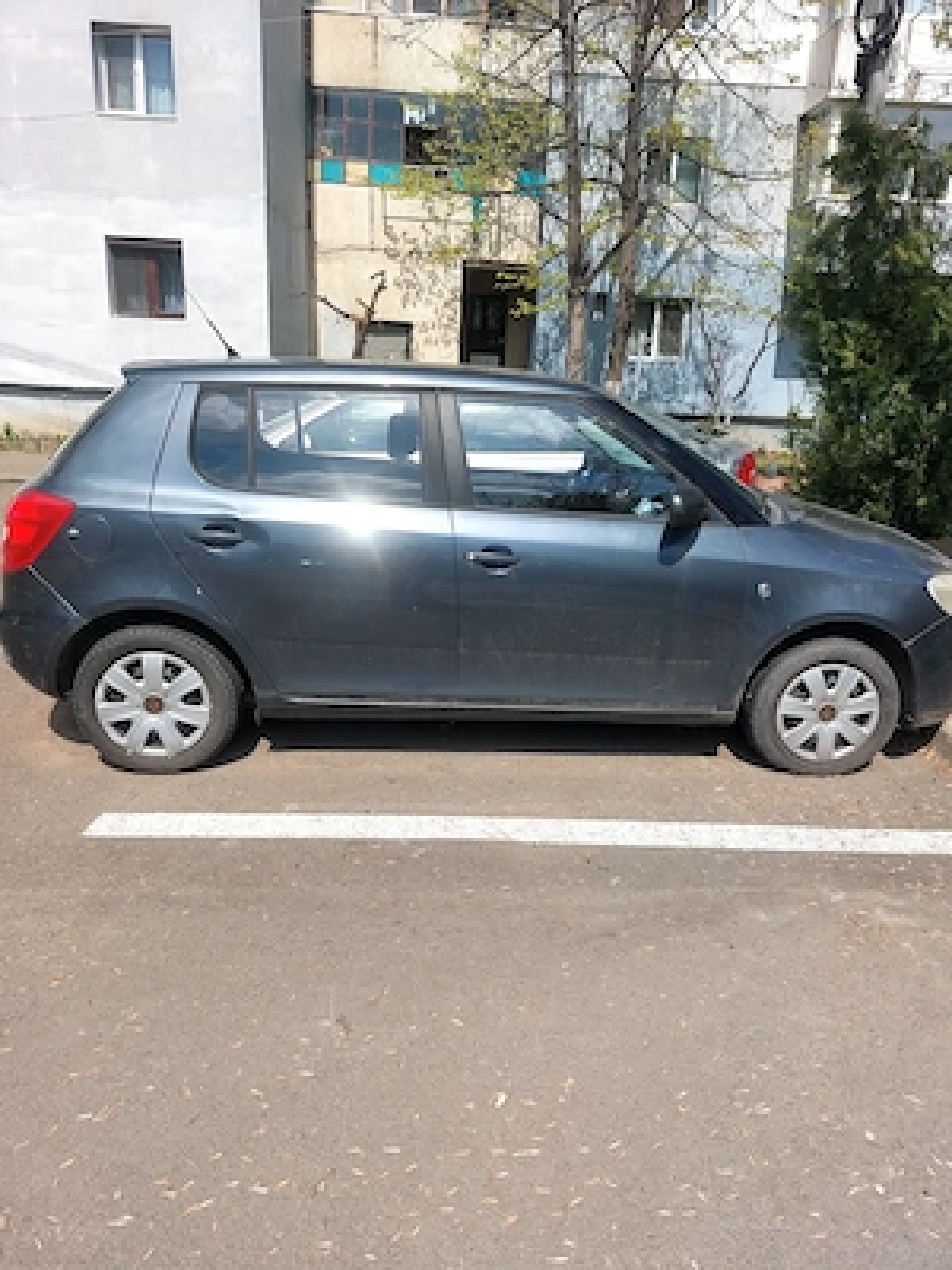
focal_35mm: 24
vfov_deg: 71.6
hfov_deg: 56.8
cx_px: 476
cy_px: 635
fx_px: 880
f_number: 1.8
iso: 25
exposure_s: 1/1238
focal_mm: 5.23
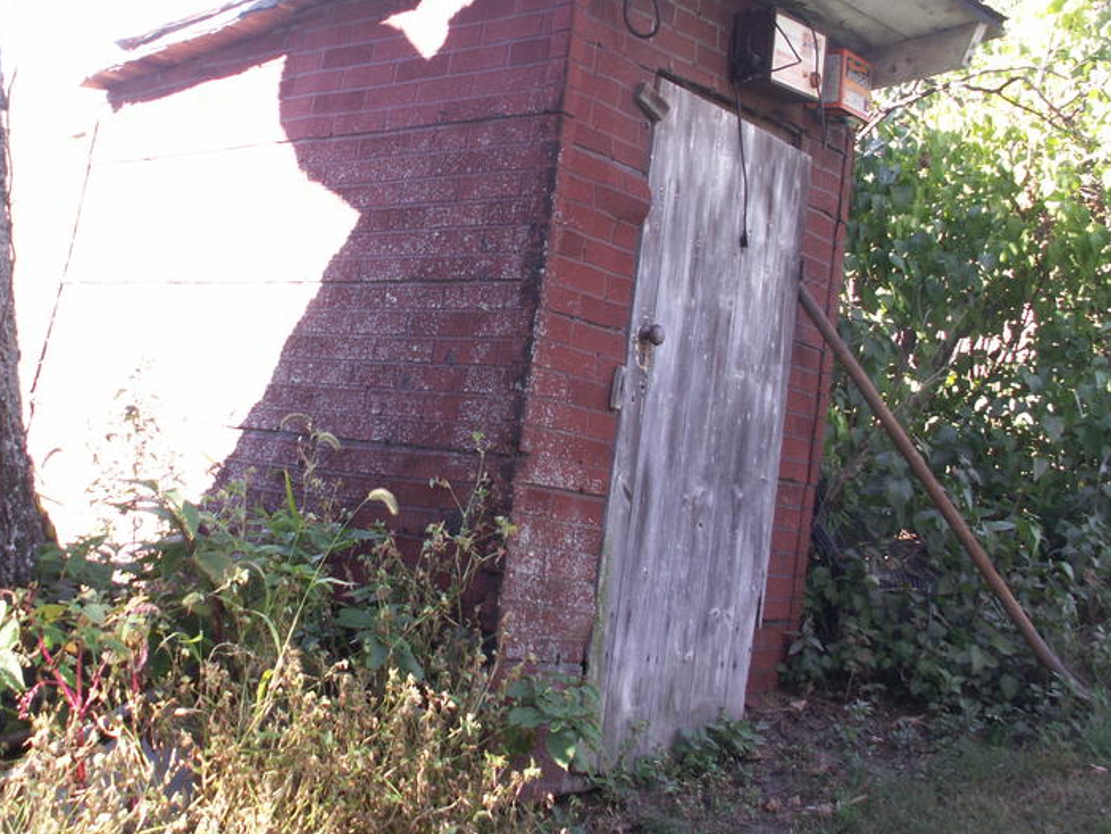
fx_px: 1444
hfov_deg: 41.9
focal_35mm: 45
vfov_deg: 32.1
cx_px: 465
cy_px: 328
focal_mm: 5.86
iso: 50
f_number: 3.2
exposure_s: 1/50
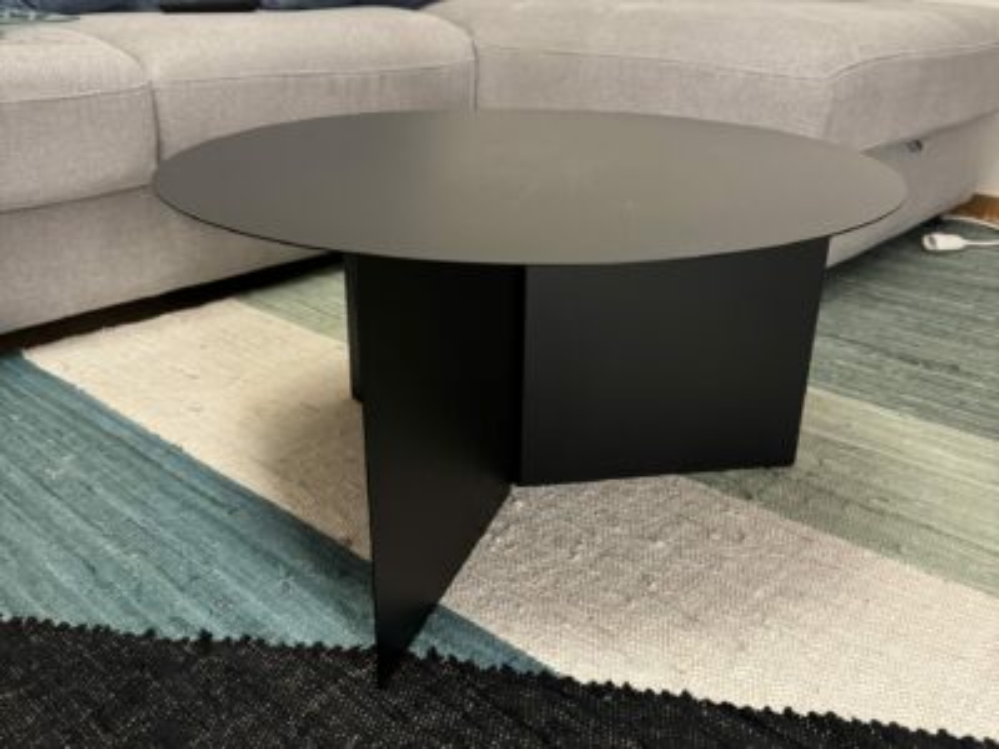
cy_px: 374
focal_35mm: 24
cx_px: 500
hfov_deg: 71.6
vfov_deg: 56.8
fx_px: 693
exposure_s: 1/50
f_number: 1.78
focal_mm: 6.76
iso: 500
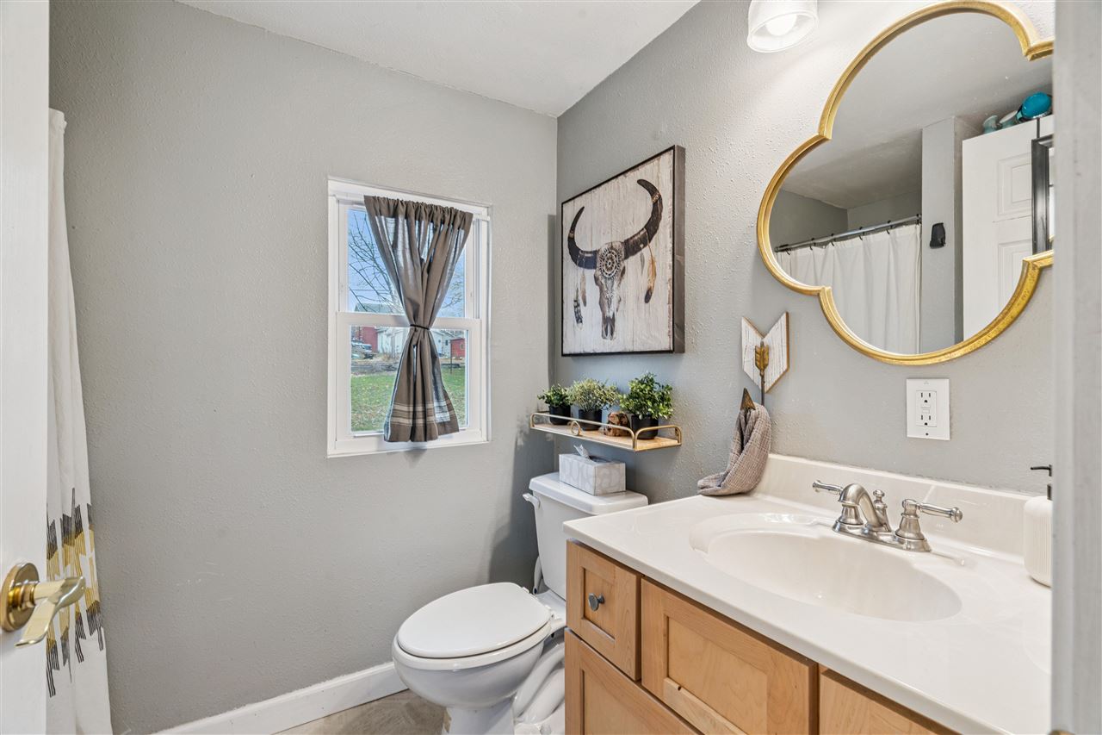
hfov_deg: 96.7
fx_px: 490
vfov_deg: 73.7
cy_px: 368
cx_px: 551
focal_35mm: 16
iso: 400
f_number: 10
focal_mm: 16
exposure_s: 1/2.5
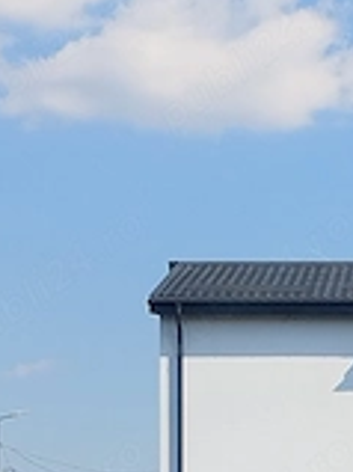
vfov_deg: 12.4
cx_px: 359
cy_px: 561
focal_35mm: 156
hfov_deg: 9.4
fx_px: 2124
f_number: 1.8
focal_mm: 6.24
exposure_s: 1/876
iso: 100
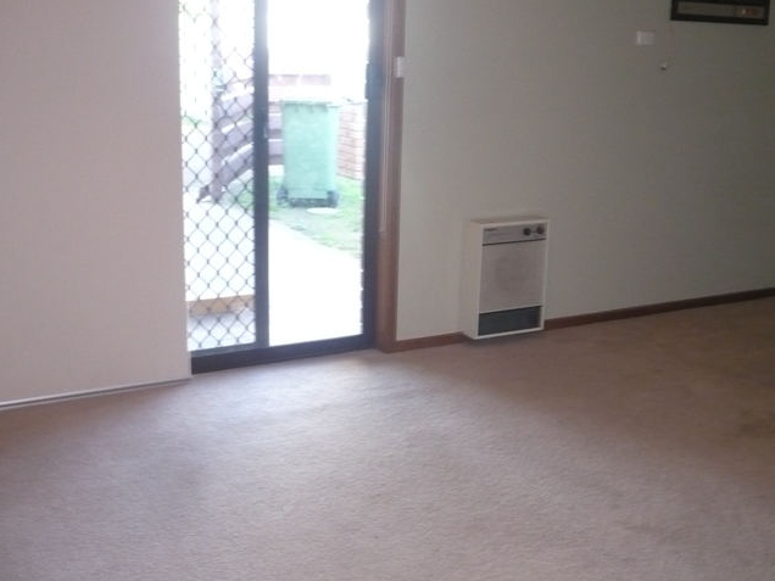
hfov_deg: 42.8
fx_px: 985
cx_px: 461
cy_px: 266
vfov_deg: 32.9
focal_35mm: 44
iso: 250
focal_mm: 5.8
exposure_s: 1/30
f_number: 2.8
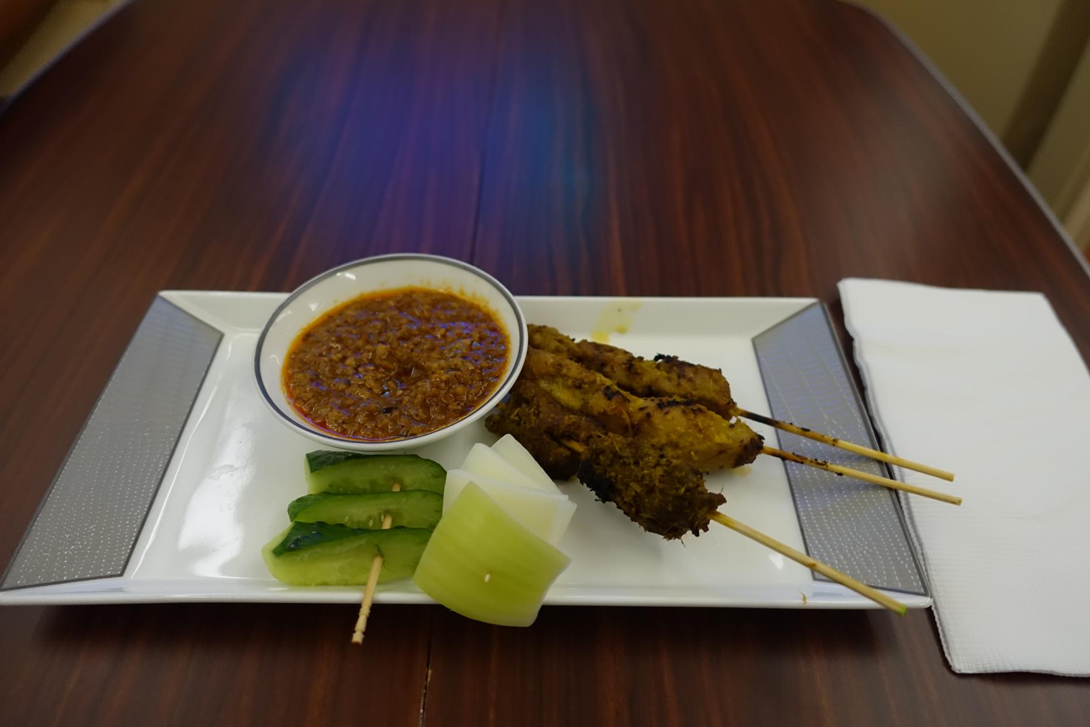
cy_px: 366
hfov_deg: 71.5
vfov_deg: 51.3
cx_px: 551
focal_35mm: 25
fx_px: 757
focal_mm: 8.8
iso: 800
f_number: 1.8
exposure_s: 1/30
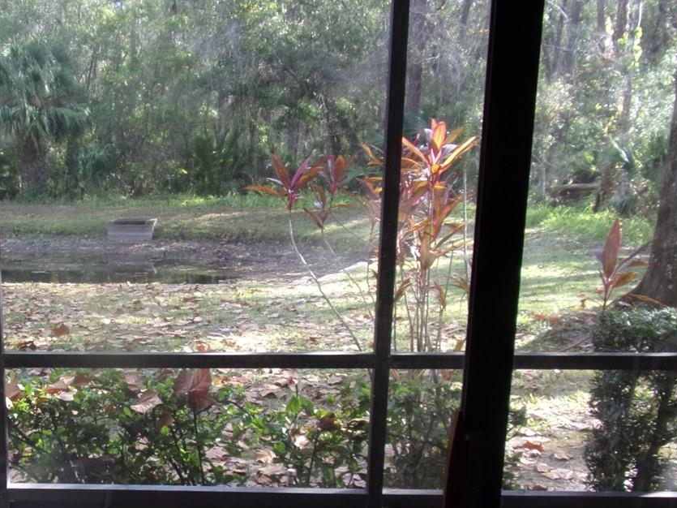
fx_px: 900
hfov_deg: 39.3
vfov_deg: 31.1
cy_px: 369
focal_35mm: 46
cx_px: 116
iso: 80
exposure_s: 1/50
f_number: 3.3
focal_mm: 4.3
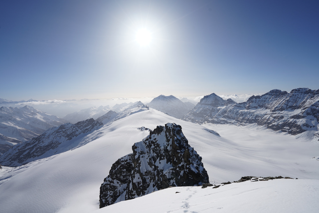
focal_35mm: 16
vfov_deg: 73.8
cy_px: 106
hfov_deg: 96.7
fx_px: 142
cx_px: 160
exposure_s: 1/640
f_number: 8
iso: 100
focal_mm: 16
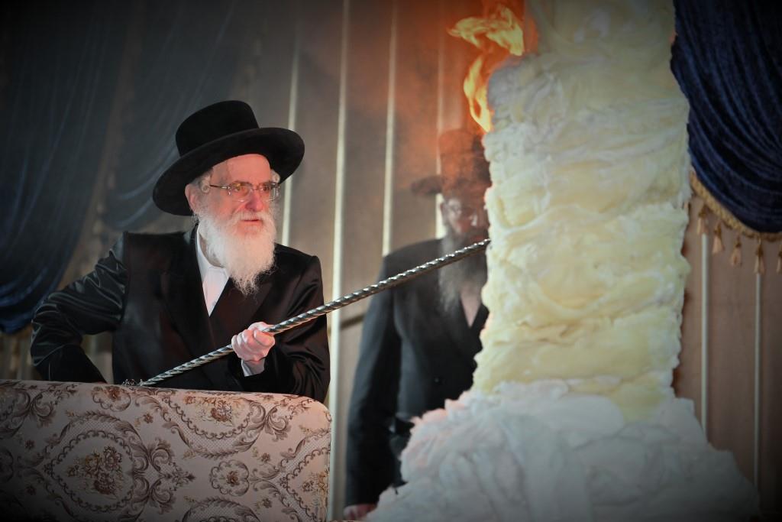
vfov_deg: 7.8
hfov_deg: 11.7
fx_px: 3802
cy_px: 261
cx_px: 391
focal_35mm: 175
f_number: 2.8
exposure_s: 1/200
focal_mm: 175
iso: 500
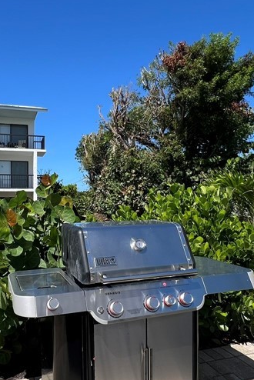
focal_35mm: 28
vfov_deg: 65.3
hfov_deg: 46.0
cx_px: 93
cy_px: 206
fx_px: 296
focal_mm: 1.57
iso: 32
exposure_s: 1/1143
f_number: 1.8
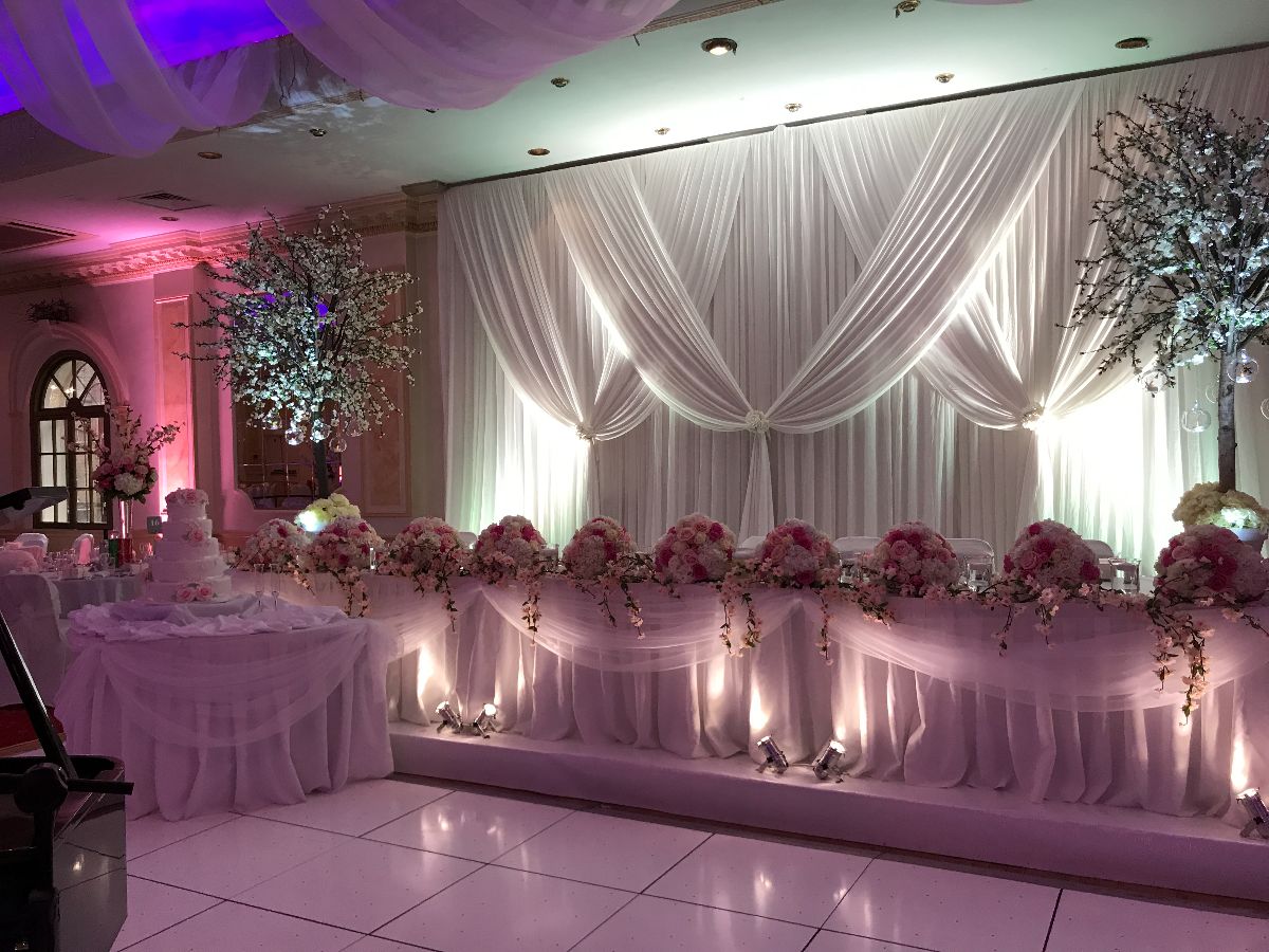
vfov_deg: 49.7
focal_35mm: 28
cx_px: 634
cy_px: 476
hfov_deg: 63.4
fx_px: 1026
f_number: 1.8
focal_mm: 3.99
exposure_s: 1/33
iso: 40
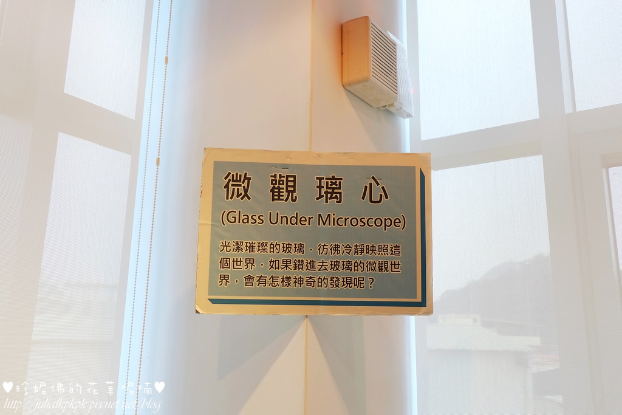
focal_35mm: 30
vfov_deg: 43.6
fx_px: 518
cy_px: 208
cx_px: 311
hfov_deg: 61.9
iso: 400
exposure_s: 1/60
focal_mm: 20.1
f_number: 3.8
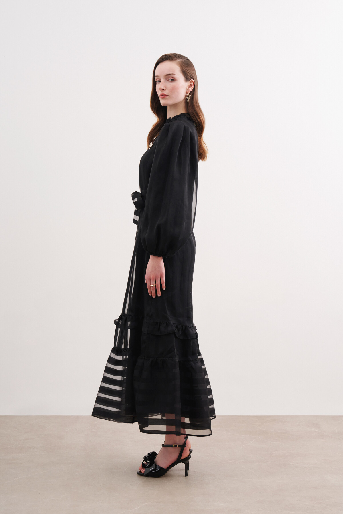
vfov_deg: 36.2
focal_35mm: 55
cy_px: 257
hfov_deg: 24.6
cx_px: 172
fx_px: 786
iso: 400
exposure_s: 1/160
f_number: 11
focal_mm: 55
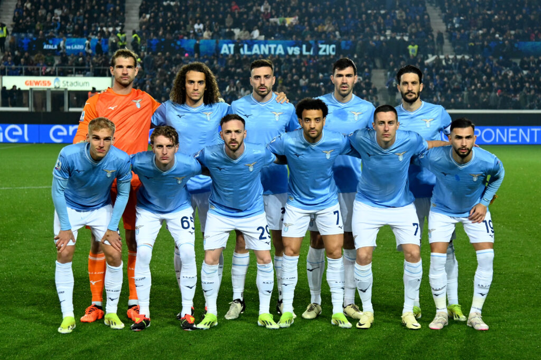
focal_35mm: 66
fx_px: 991
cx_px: 270
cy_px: 180
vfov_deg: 20.6
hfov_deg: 30.5
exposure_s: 1/1250
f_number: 4
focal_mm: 66
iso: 2500
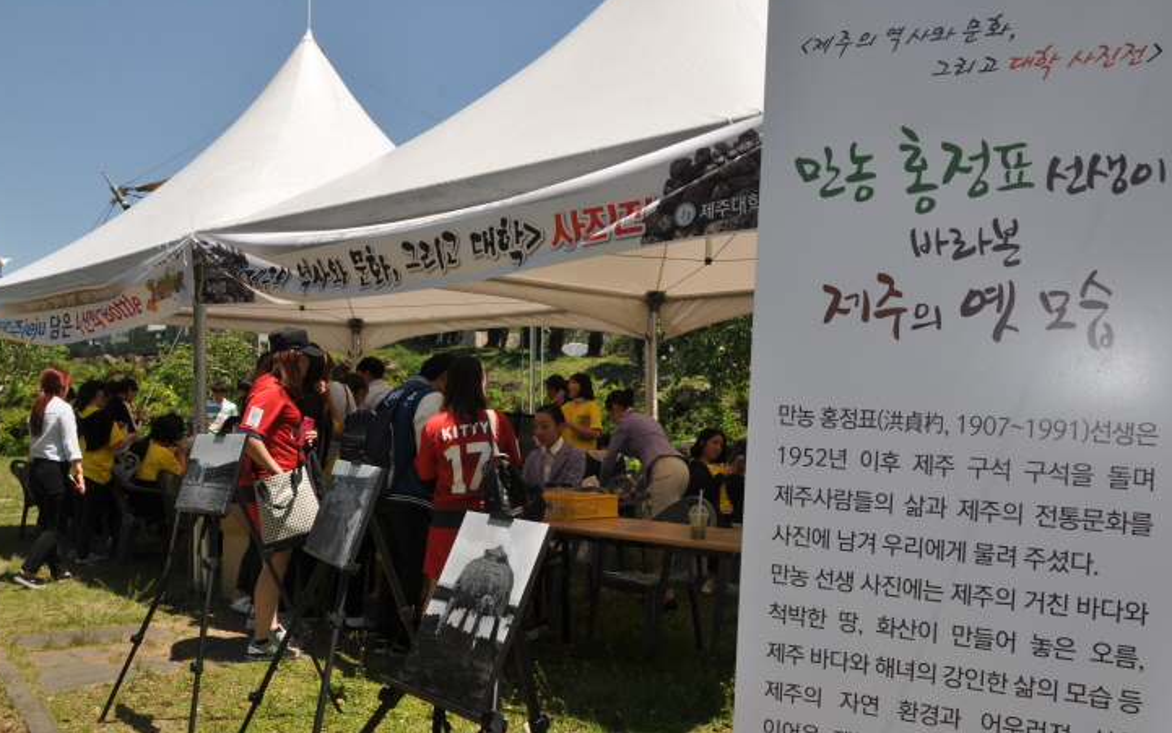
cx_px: 577
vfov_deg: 35.8
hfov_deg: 54.6
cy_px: 386
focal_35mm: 36
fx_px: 1136
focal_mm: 21
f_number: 13
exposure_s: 1/200
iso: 200
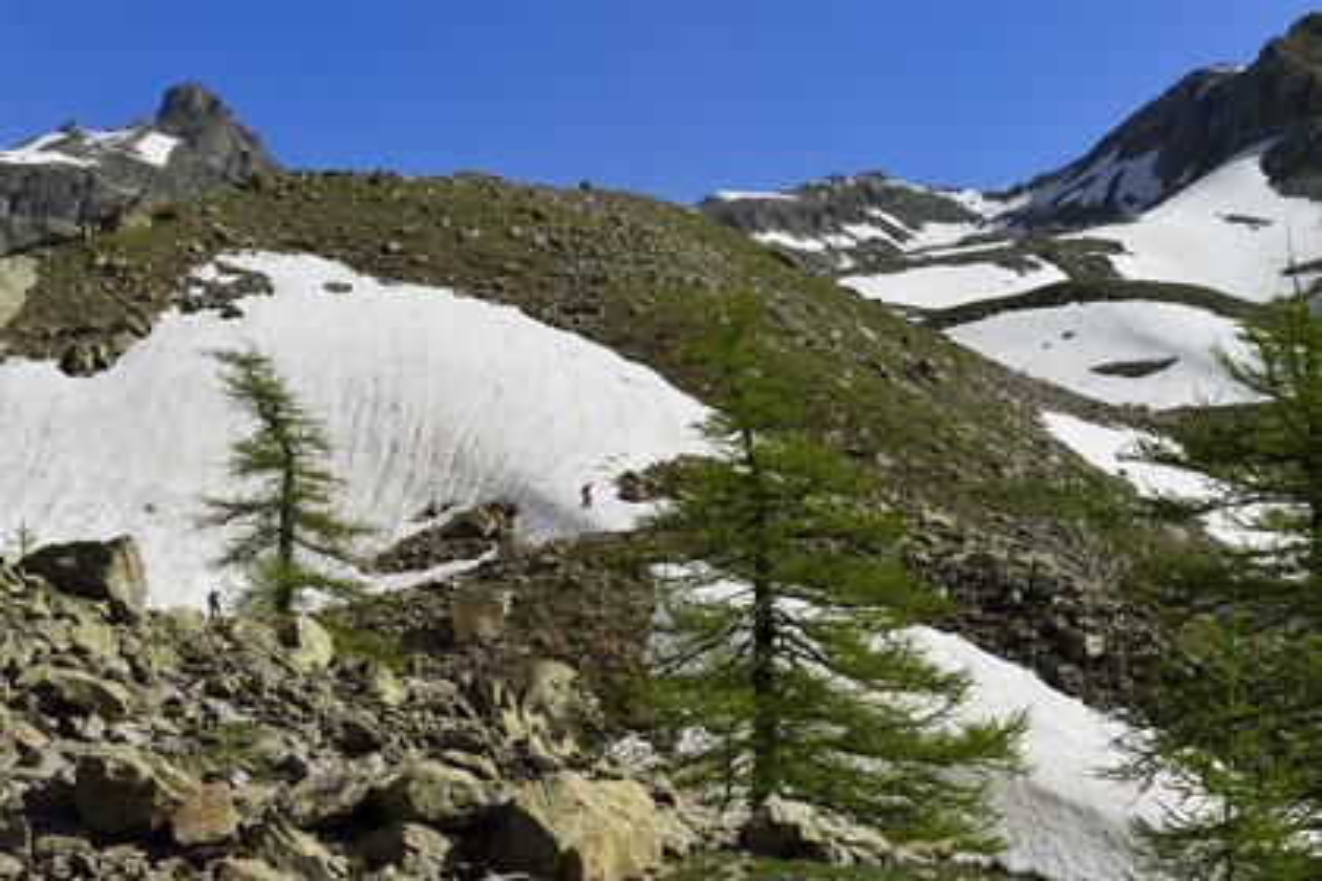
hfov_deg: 33.4
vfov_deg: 22.6
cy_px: 440
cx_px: 661
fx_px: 2203
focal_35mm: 60
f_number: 14
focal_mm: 60
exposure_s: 1/320
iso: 200
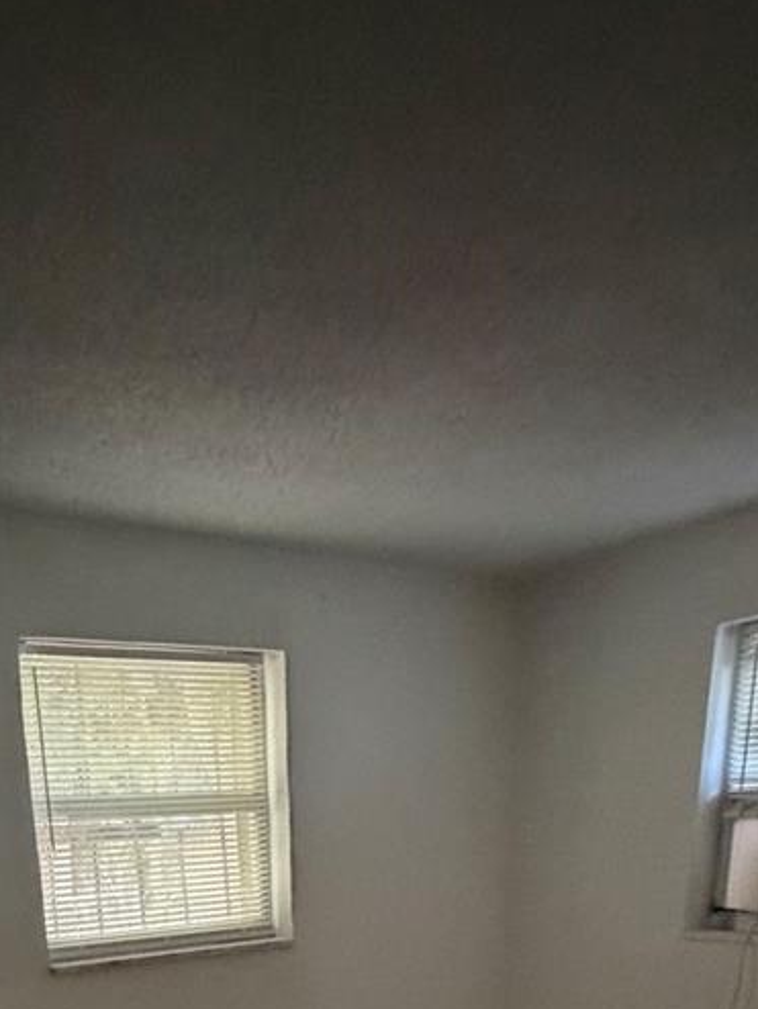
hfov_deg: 41.5
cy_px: 1168
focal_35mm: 34
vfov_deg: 40.6
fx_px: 992
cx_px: 280
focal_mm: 2.22
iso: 1600
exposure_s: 1/30
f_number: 2.2
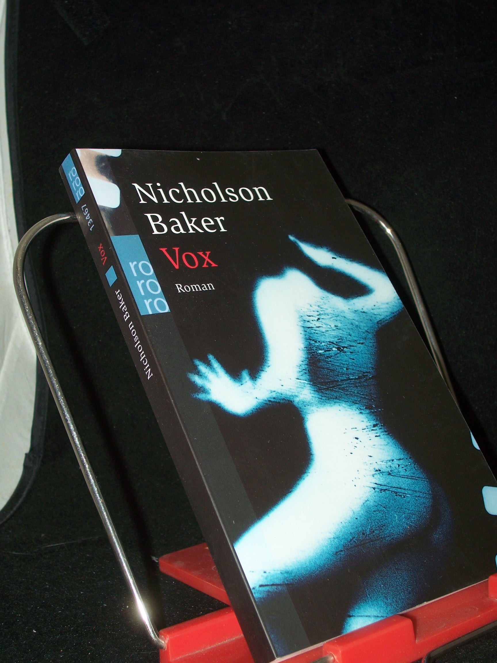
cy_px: 332
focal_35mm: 53
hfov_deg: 27.5
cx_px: 248
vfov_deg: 36.2
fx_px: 1015
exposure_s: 1/80
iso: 80
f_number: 3.2
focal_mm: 8.7
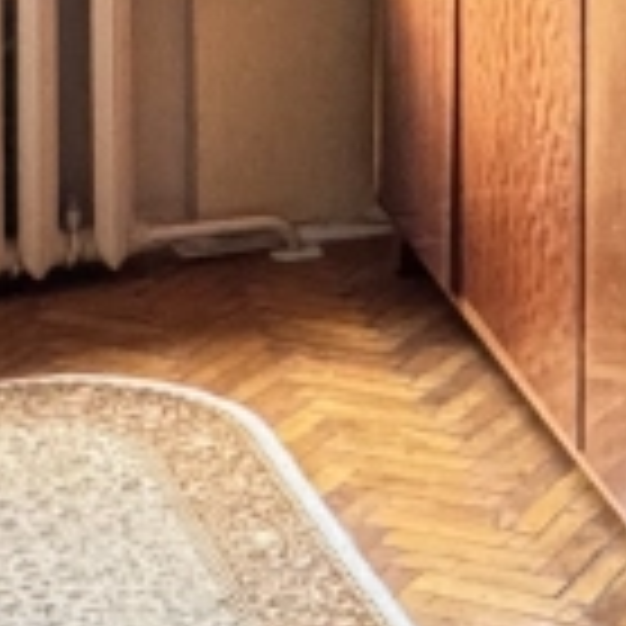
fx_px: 2292
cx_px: 784
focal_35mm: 112
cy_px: -471
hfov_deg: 14.9
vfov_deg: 14.0
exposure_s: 1/50
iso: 500
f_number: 2.2
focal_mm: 2.22
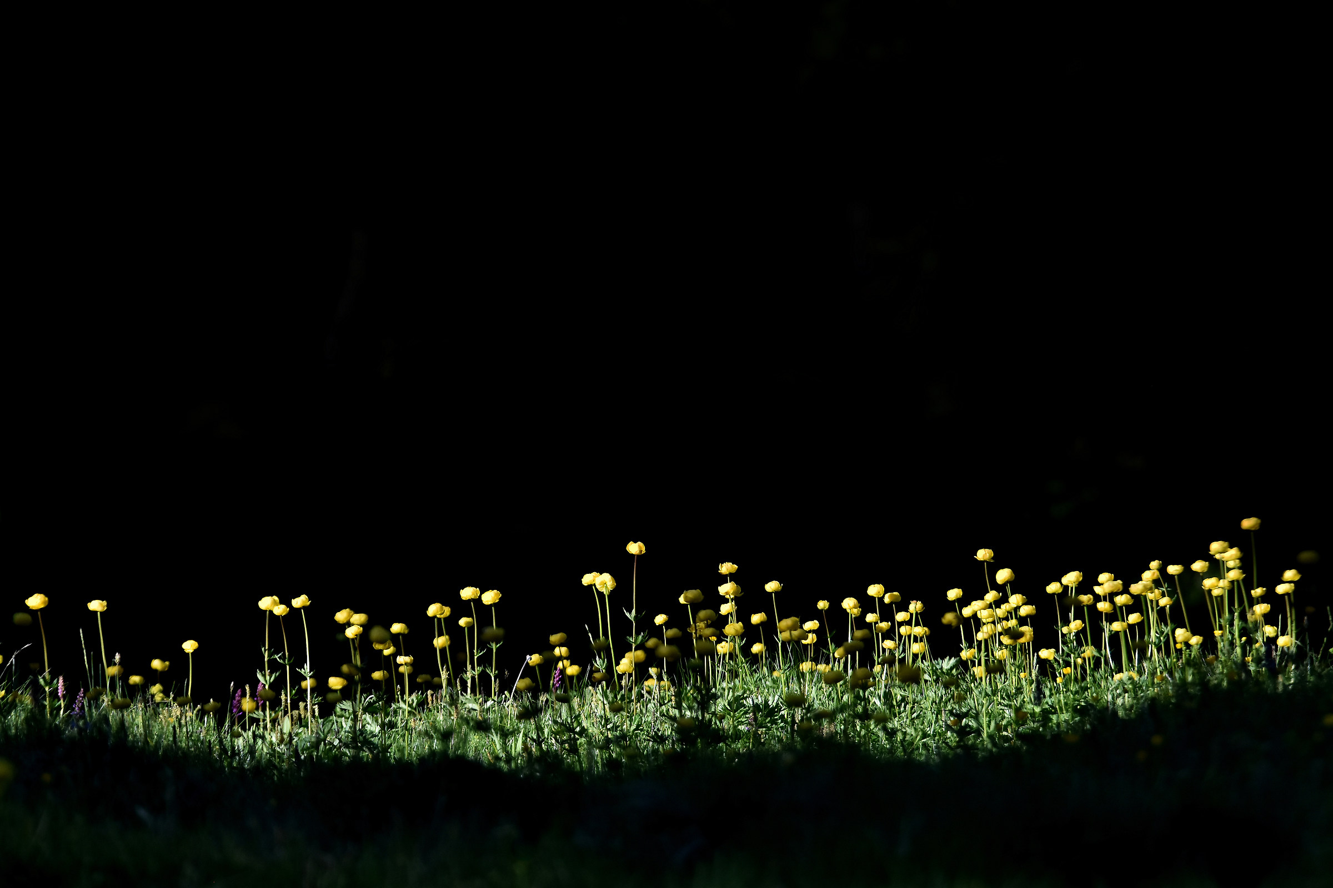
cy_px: 444
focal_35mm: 360
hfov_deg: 5.7
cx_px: 666
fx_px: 13329
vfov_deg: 3.8
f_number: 5.3
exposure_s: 1/2500
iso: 400
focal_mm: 240
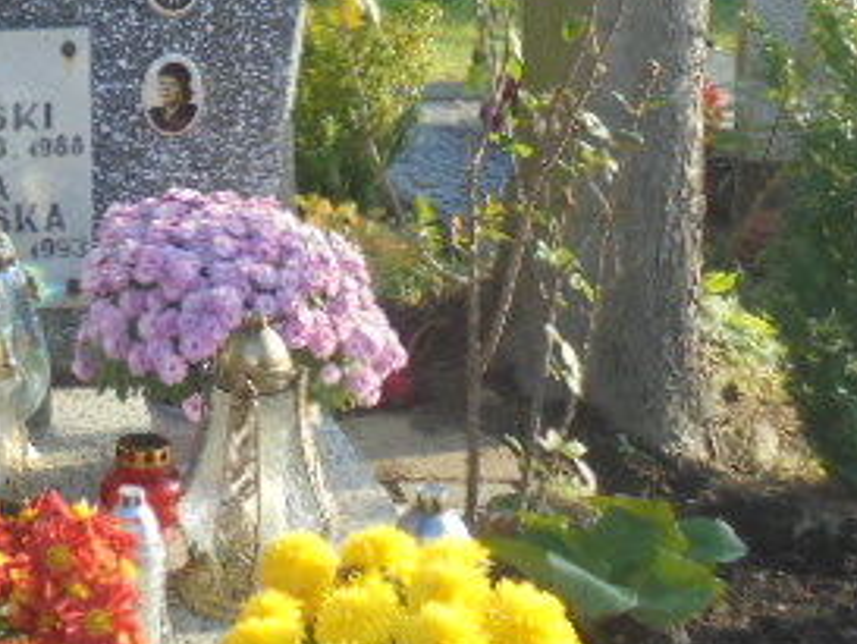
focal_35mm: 89
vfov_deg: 16.1
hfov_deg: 20.7
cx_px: -138
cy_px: -94
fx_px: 2204
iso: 100
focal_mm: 6.9
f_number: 4.2
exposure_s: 1/80
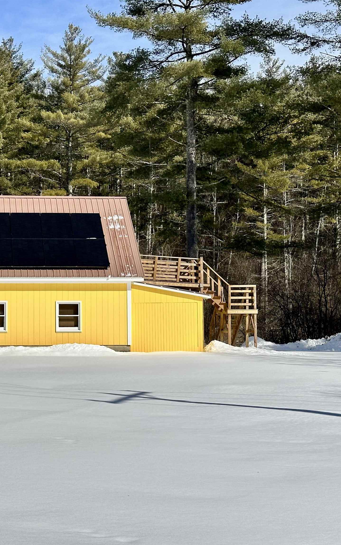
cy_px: 273
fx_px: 1011
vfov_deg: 30.2
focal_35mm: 68
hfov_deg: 18.9
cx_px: 42
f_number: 1.78
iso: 64
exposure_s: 1/10870
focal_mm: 6.86
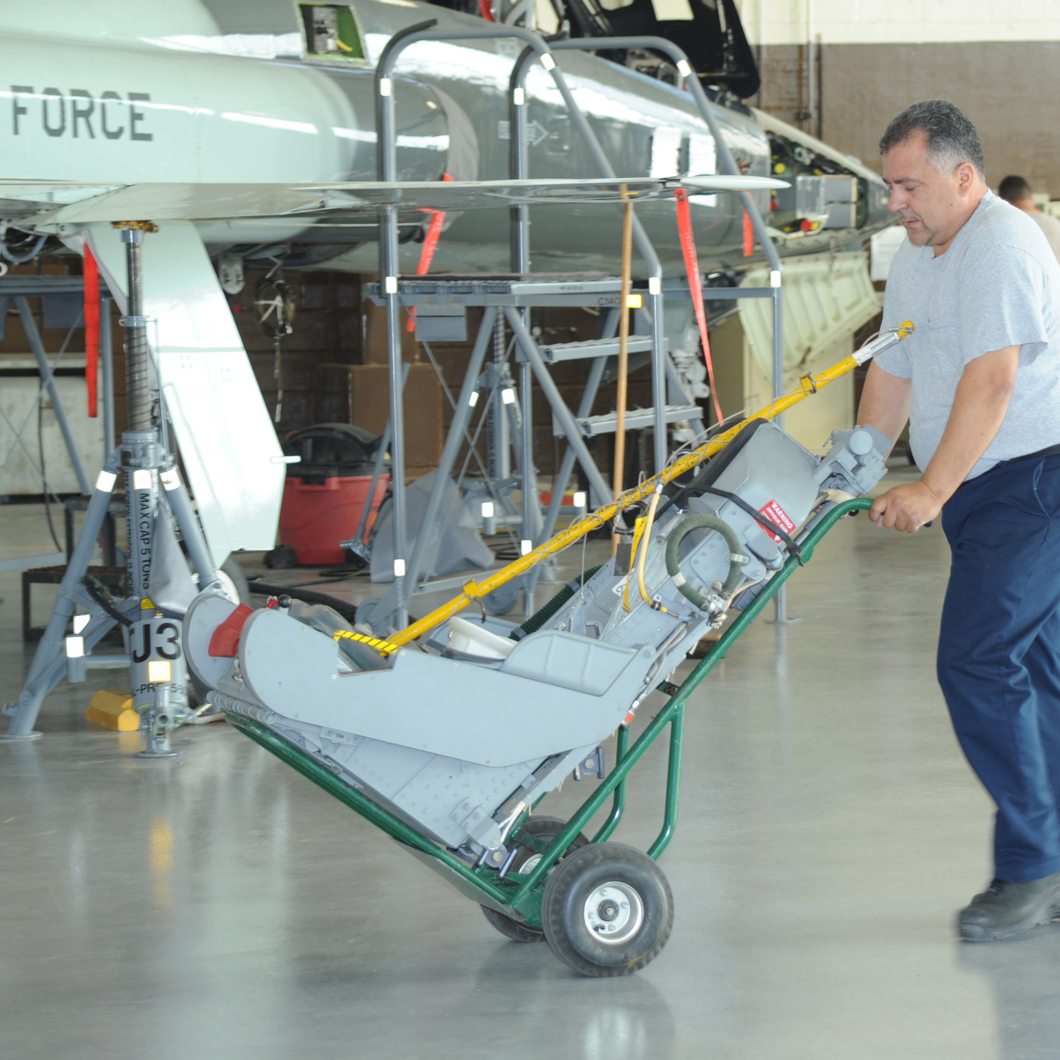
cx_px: 684
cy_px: 496
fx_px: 3776
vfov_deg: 16.0
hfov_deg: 16.0
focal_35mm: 109
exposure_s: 1/125
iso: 500
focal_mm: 80
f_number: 6.3
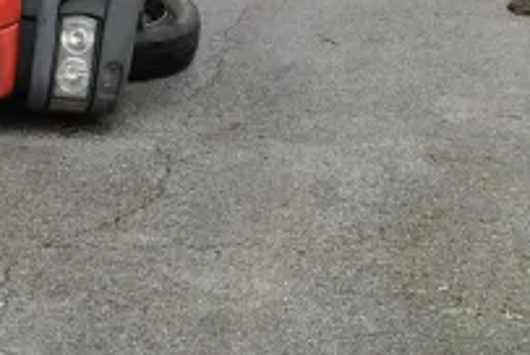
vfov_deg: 13.2
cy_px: -72
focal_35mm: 101
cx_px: 261
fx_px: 1489
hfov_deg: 20.2
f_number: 4
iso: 640
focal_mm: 18
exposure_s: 1/640
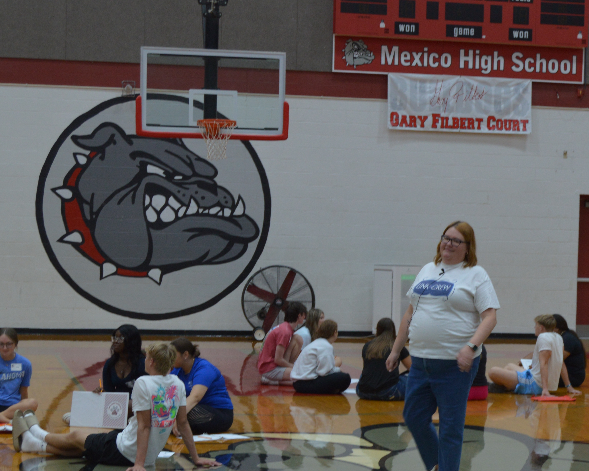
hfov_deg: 19.3
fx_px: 1726
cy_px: 318
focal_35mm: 99
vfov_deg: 15.5
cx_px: 384
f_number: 4.8
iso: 500
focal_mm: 38
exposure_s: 1/60
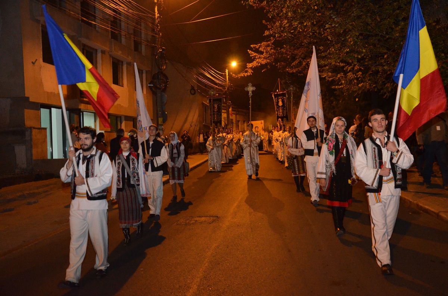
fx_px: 410
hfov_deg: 57.3
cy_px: 148
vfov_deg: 39.8
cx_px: 224
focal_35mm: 33
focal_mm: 22
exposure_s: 1/40
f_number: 3.8
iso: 4000
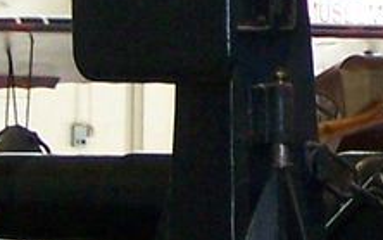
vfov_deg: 4.5
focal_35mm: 290
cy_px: -104
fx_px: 3029
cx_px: 500
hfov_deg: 7.2
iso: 160
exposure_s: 1/80
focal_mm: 6.3
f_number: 2.8
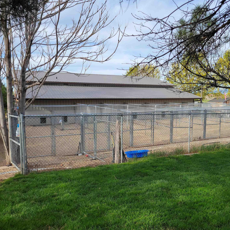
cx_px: 132
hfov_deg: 52.3
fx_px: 233
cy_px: 115
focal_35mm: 31
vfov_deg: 52.5
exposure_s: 1/1084
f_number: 1.8
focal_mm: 5.4
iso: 40
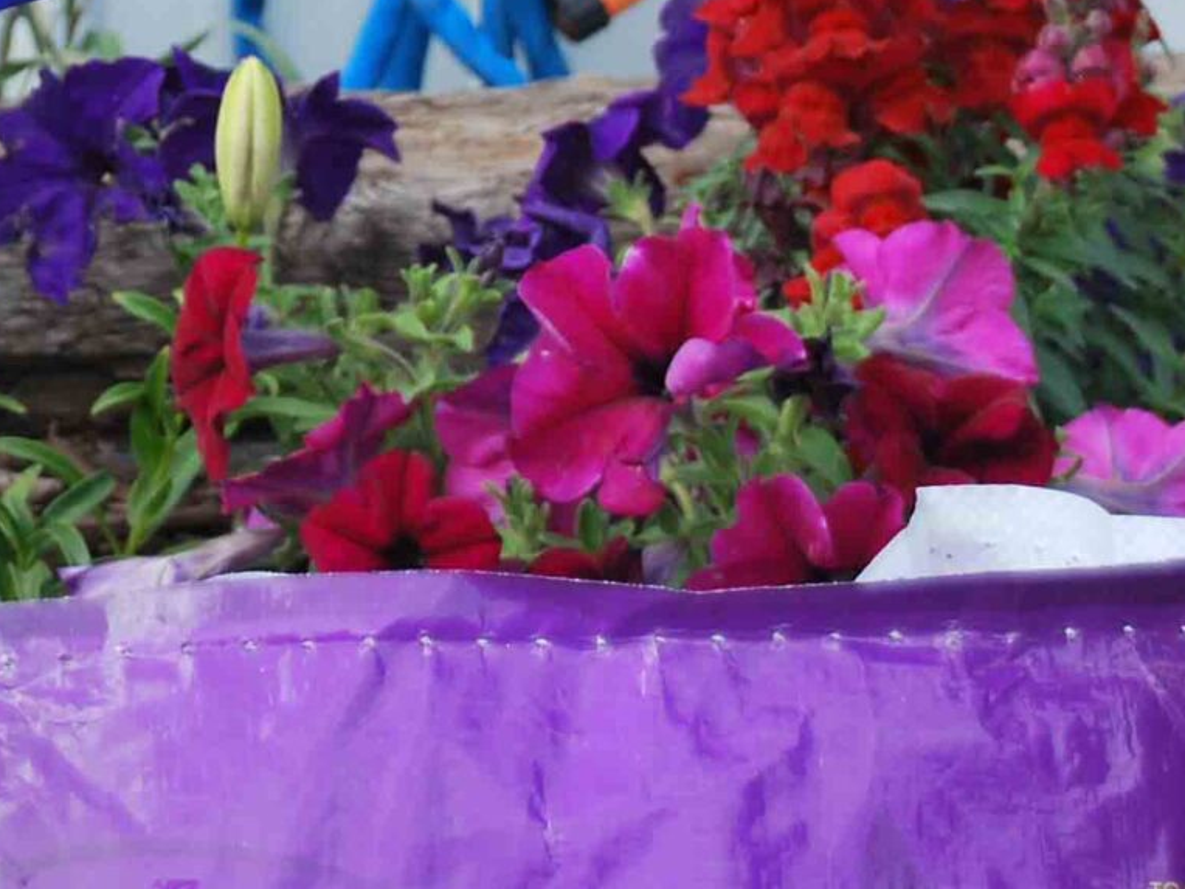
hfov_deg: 9.1
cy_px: -177
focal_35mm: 213
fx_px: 7292
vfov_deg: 6.9
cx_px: -340
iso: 320
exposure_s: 1/500
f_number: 4.5
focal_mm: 44
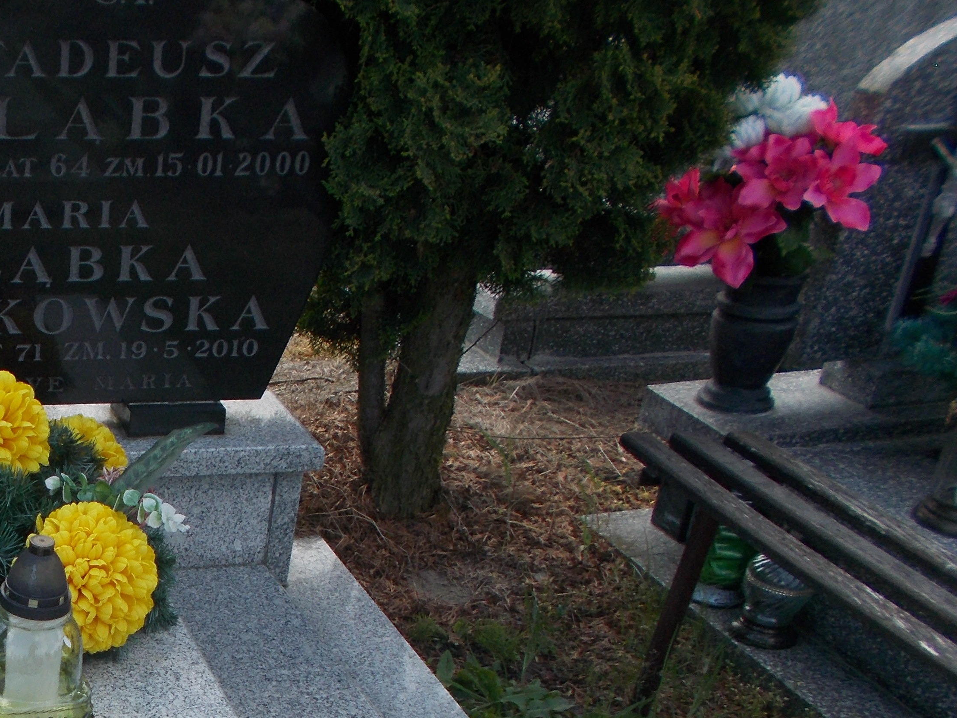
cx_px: -16
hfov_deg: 32.5
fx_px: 1493
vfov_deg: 25.9
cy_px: 683
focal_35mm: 54
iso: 80
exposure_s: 1/400
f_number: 3.2
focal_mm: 4.6
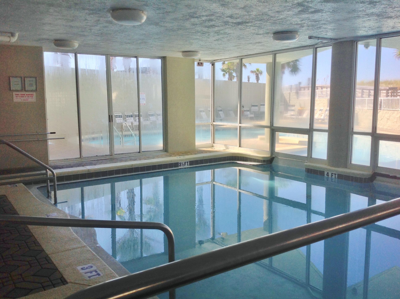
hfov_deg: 52.7
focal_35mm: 35
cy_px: 150
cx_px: 200
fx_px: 404
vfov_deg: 40.6
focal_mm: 4.28
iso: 50
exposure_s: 1/403
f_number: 2.4
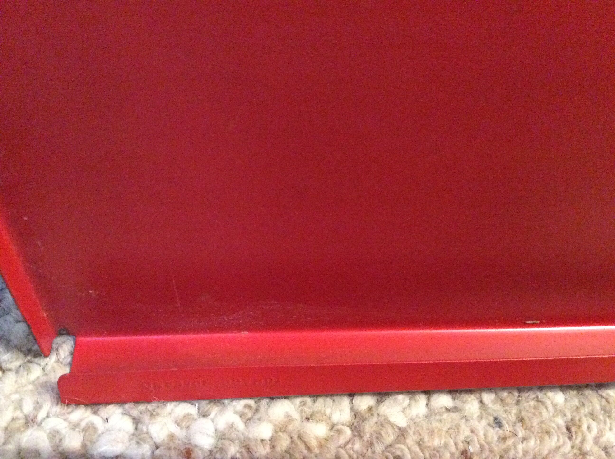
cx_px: 308
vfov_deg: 44.1
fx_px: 568
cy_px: 230
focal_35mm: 32
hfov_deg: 56.9
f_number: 2.4
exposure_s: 1/17
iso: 640
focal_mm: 3.3
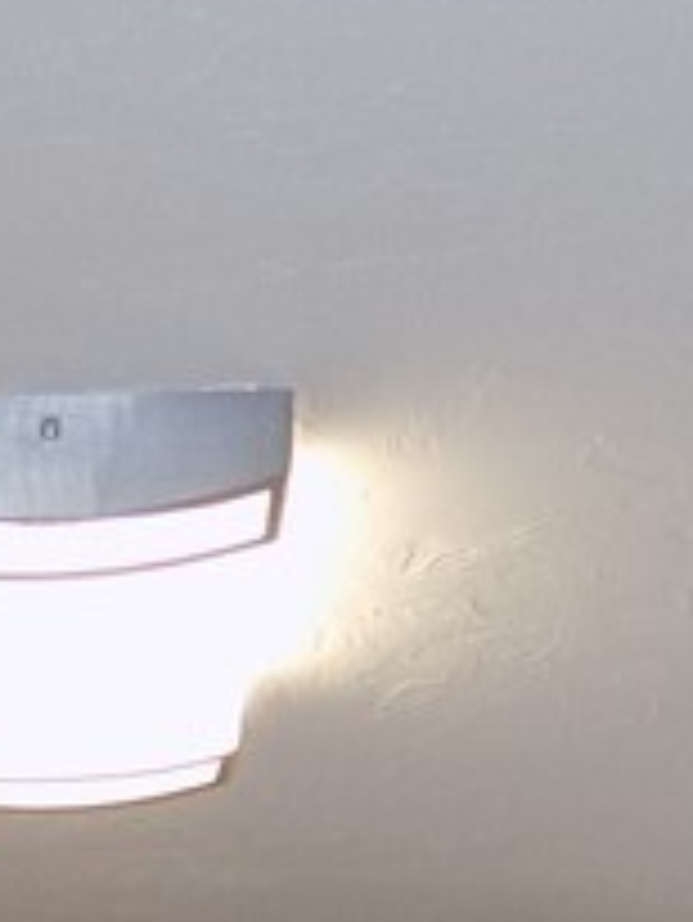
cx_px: 9
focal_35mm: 115
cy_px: 2235
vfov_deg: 12.9
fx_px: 3066
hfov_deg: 12.7
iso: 140
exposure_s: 1/30
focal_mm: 4
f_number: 3.1
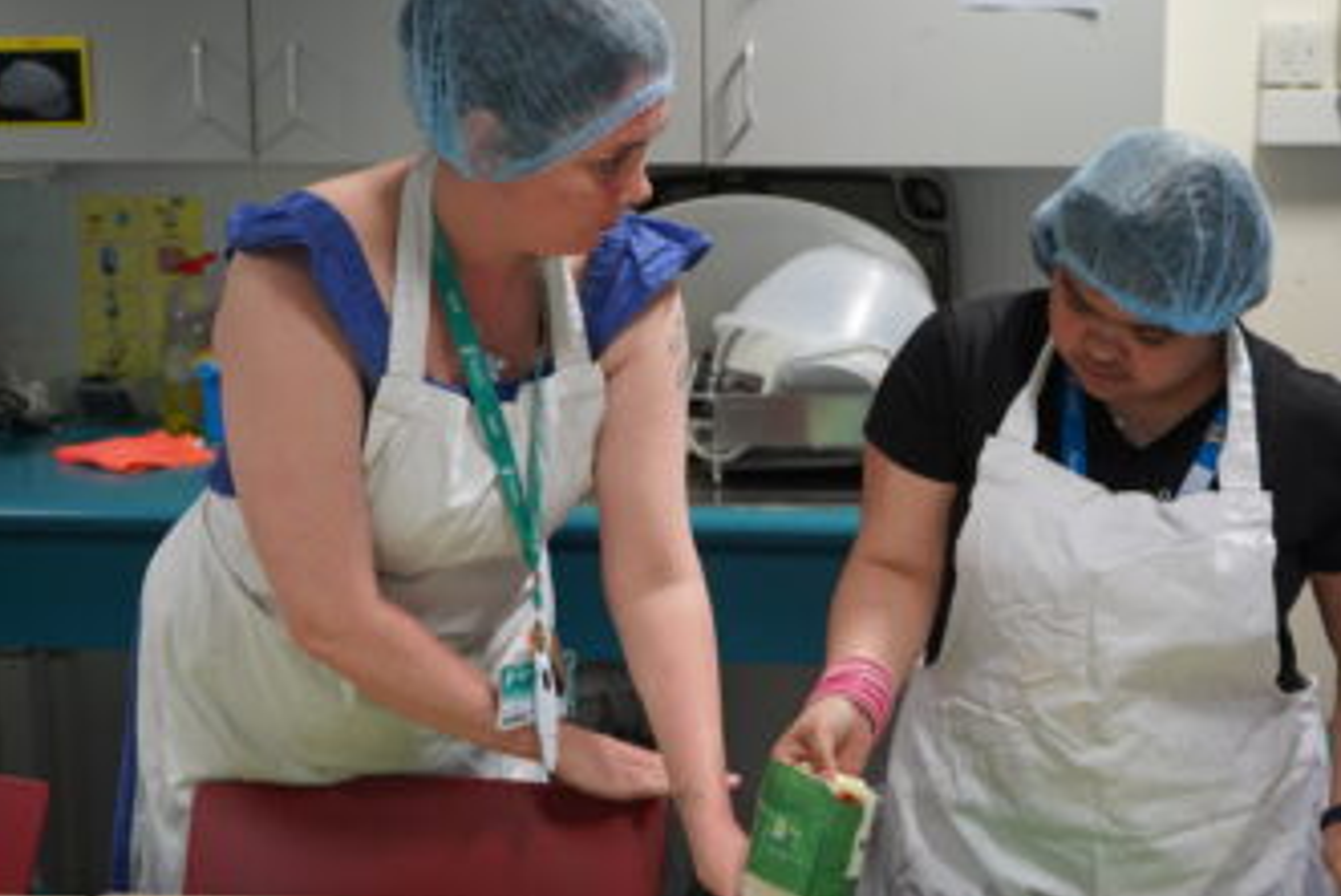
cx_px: 794
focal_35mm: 58
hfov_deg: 34.4
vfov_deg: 23.4
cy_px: 432
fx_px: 2161
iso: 3200
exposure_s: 1/160
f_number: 4.5
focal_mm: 48
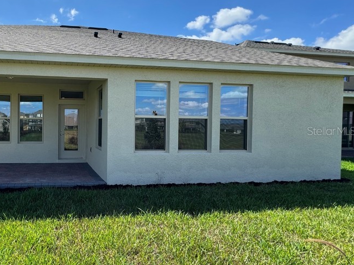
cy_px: 131
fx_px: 225
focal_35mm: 22
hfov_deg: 70.2
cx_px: 80
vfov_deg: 61.1
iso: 40
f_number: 2.2
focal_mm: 2.22
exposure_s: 1/687
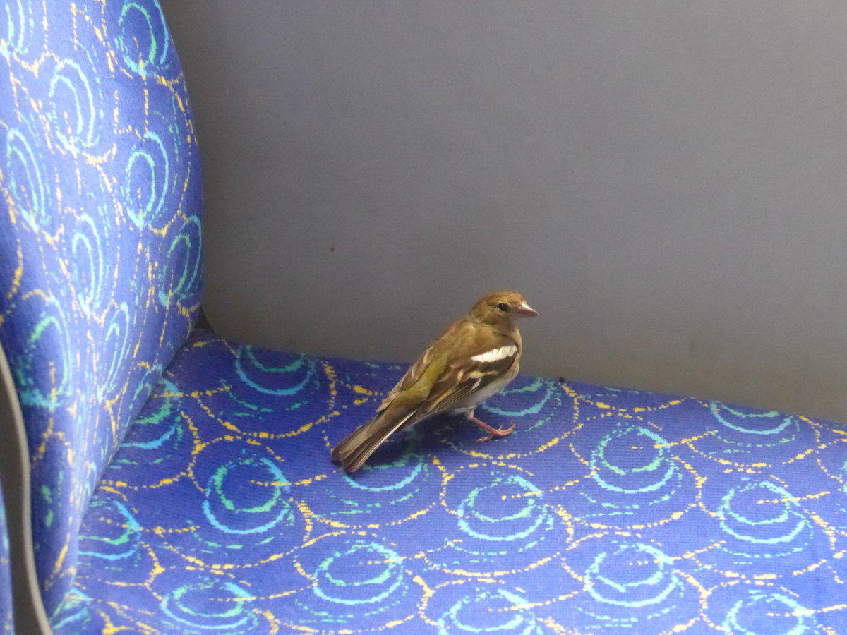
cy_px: 318
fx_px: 3034
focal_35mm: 124
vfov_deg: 12.0
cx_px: 424
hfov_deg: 15.9
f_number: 5.2
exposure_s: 1/80
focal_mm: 24.3
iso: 3200
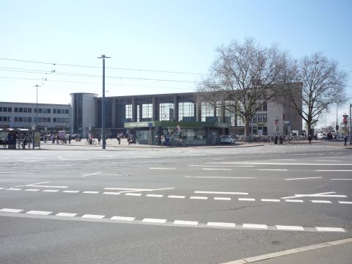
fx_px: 325
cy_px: 132
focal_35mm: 32
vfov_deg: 44.2
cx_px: 176
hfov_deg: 56.8
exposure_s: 1/400
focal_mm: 5.2
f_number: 4
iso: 100
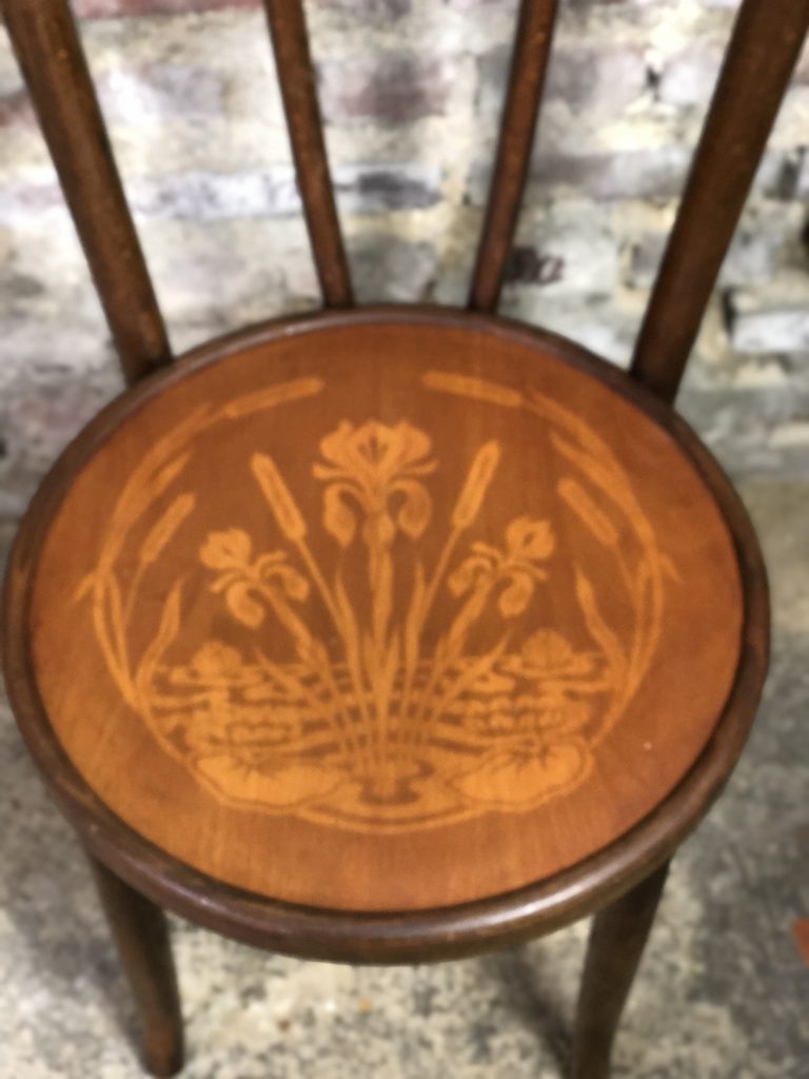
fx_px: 1620
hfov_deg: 28.0
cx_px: 404
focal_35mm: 52
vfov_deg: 36.8
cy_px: 540
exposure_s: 1/17
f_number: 2.4
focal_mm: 6
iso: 160
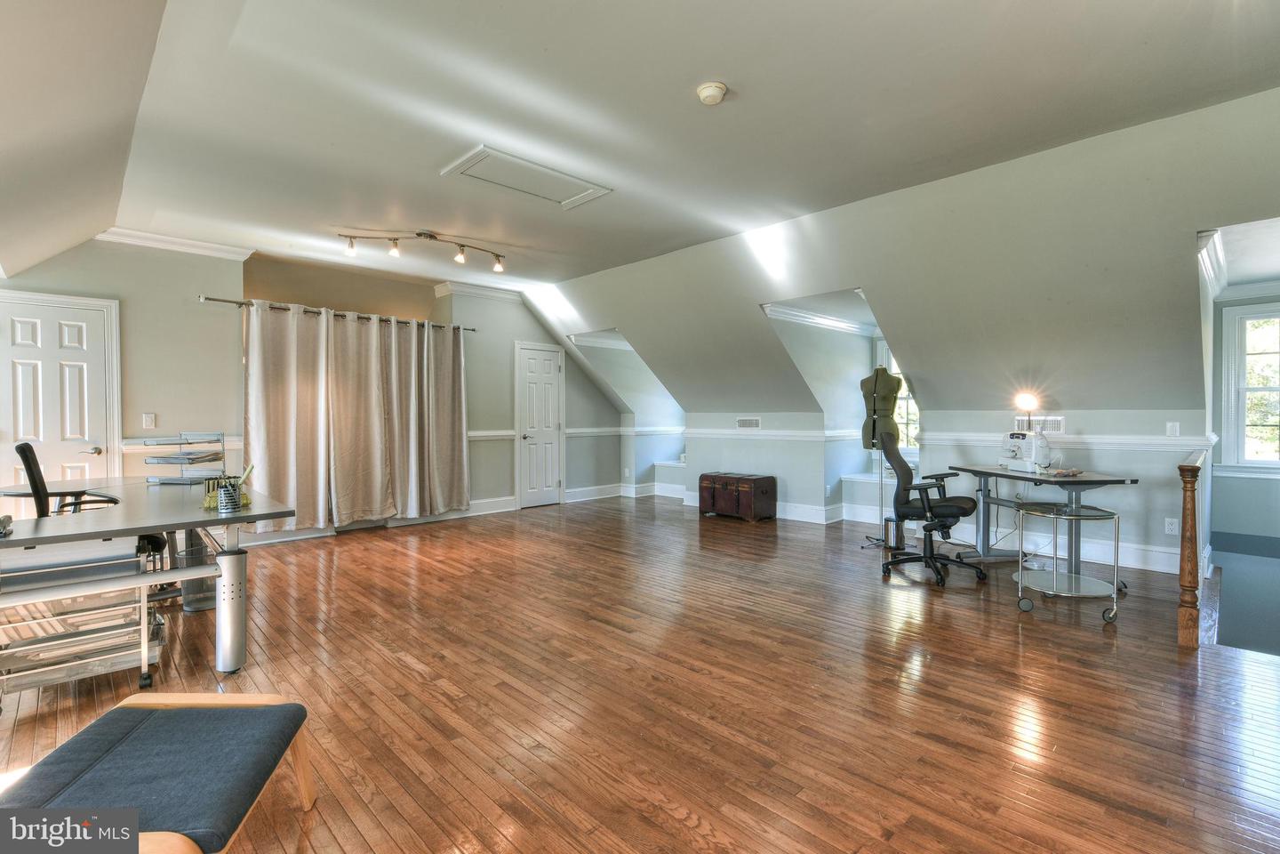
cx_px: 640
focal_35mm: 16
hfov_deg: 96.7
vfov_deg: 73.7
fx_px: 569
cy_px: 427
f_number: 22
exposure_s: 1
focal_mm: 16
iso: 100
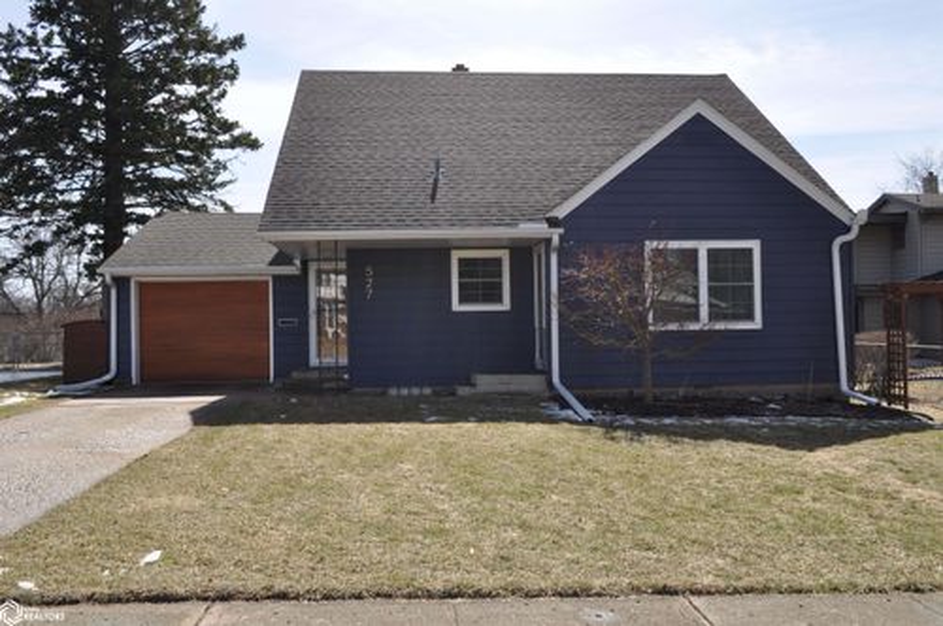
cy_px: 313
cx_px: 472
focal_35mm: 33
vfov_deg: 39.9
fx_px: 863
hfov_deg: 57.3
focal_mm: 22
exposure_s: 1/200
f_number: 13
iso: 200
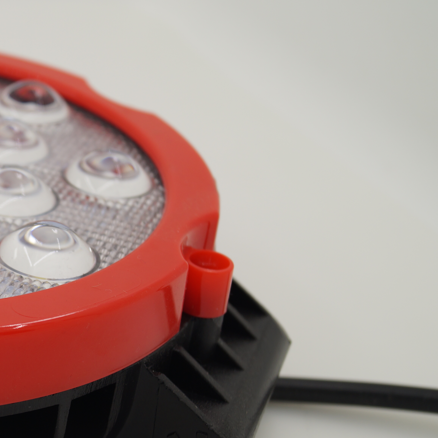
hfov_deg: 19.6
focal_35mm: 84
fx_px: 1202
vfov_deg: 20.5
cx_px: -72
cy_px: 318
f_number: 5.6
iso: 100
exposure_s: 1/250
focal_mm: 28
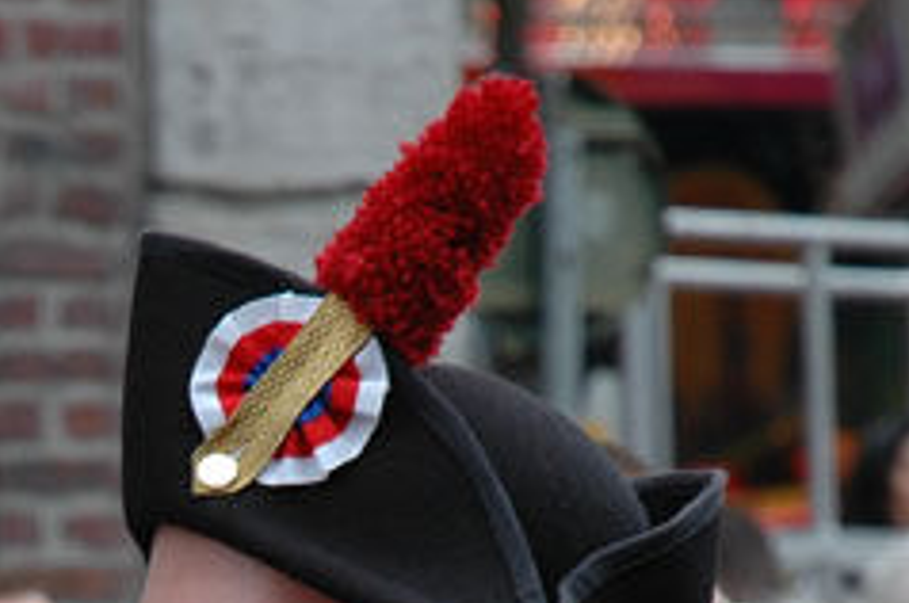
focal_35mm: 328
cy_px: 943
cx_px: 88
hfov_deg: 6.3
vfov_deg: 4.2
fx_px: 8263
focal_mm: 65
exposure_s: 1/200
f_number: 4.5
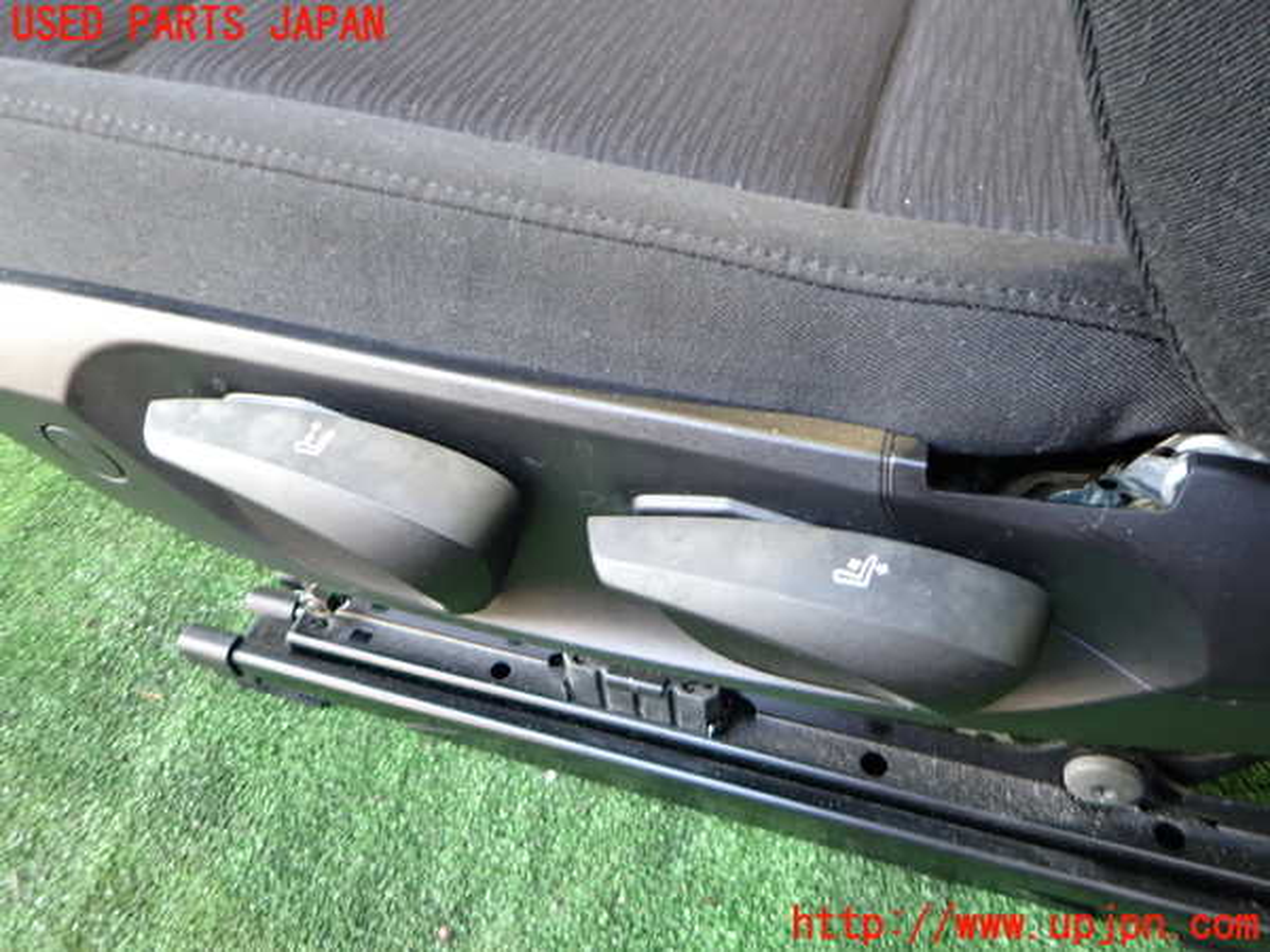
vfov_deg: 54.9
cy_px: 476
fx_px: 917
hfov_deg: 69.4
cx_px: 635
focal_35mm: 25
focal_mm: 4.5
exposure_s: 1/30
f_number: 2
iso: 320
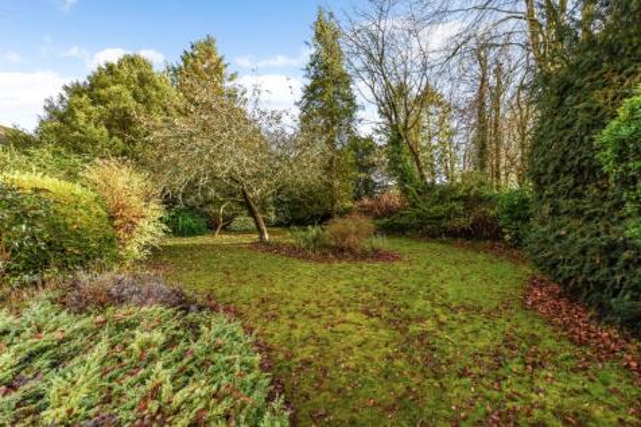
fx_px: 249
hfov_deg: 104.3
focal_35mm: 14
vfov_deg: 81.2
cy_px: 214
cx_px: 320
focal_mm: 14
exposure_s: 1/250
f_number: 9
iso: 640
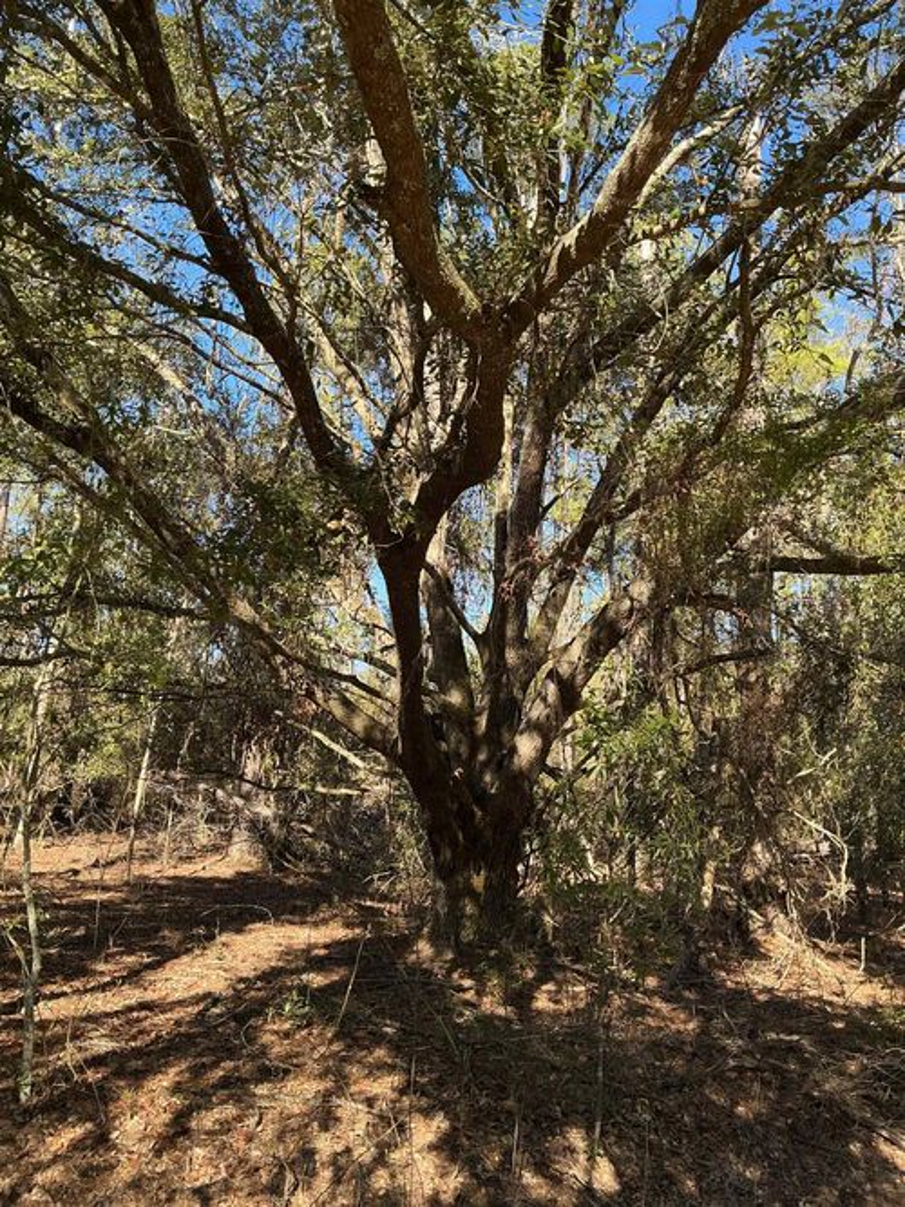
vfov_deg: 61.7
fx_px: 1011
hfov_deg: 48.2
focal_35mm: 29
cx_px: 452
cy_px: 604
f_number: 1.8
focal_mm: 3
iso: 20
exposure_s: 1/225
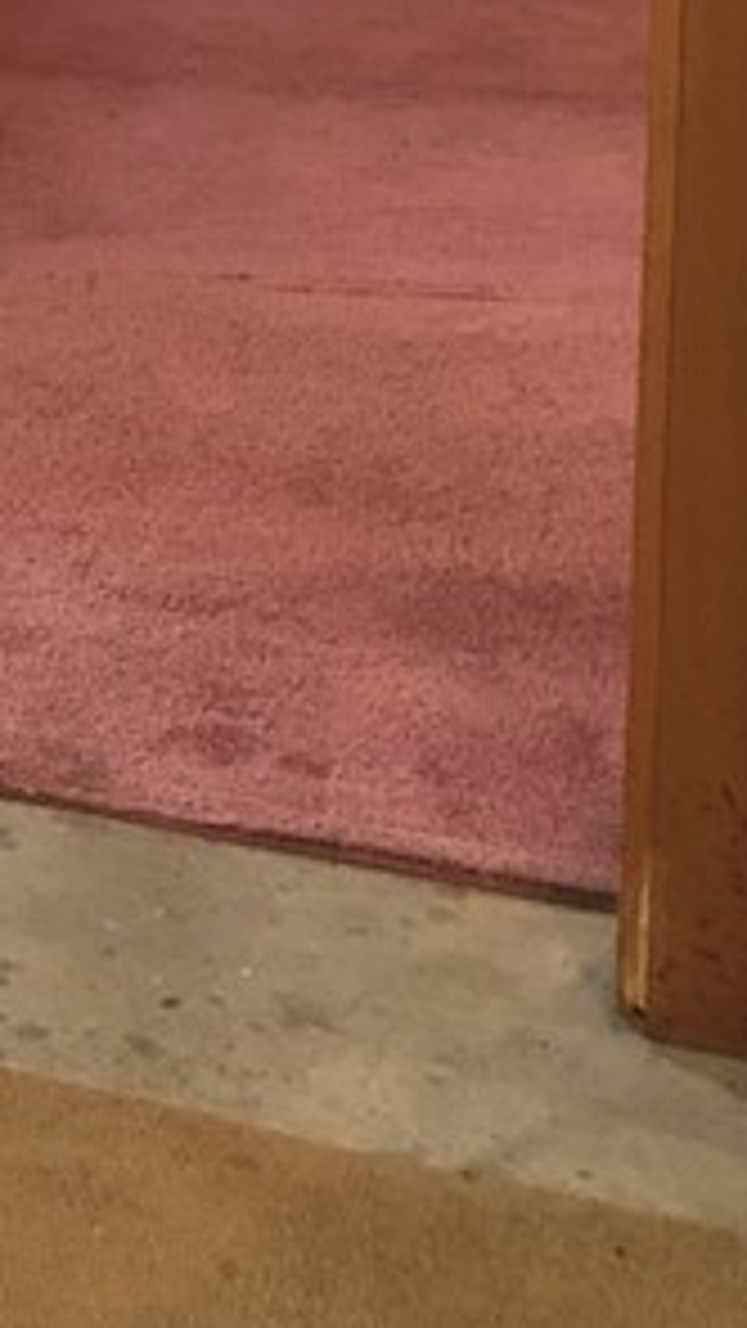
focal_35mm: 106
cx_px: -1454
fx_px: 3732
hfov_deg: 9.2
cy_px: -234
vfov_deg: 19.1
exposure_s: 1/15
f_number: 1.8
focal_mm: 3.99
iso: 40
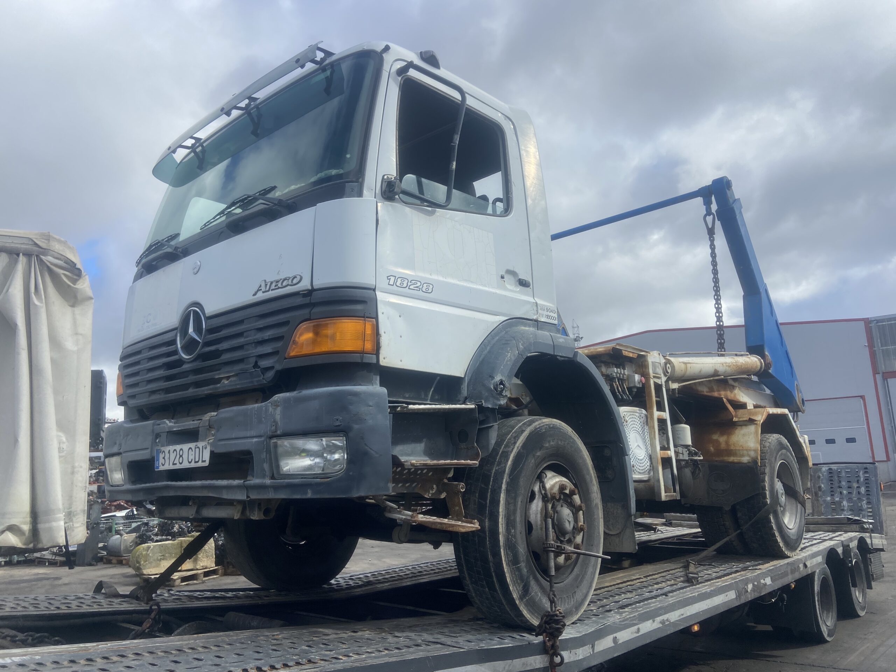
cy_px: 336
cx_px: 448
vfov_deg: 53.1
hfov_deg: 67.3
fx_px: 673
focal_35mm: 26
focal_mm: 4.25
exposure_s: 1/2463
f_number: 1.8
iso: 32
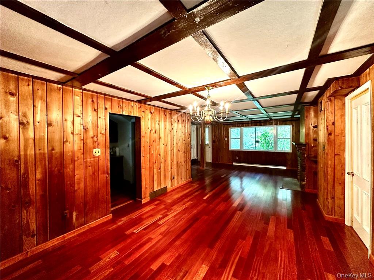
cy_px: 140
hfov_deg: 102.1
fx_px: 151
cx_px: 187
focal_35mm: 14
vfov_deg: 85.7
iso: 500
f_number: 2.2
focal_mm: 2.22
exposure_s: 1/60
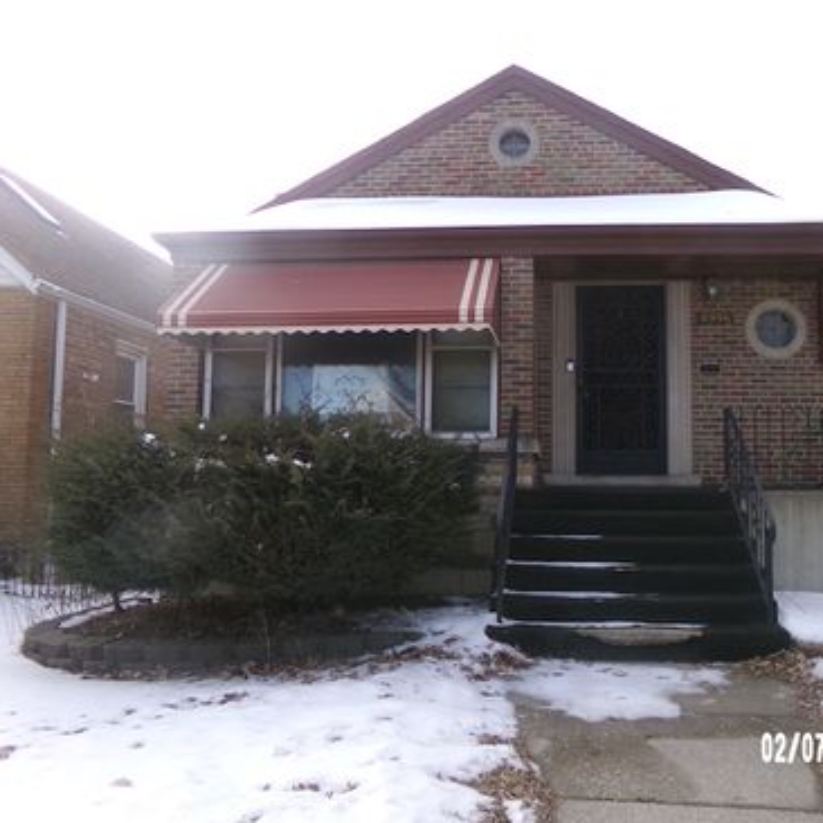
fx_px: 780
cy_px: 419
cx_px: 519
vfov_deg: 55.6
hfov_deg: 54.9
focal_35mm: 29
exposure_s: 1/280
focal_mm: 4.3
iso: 100
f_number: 3.7
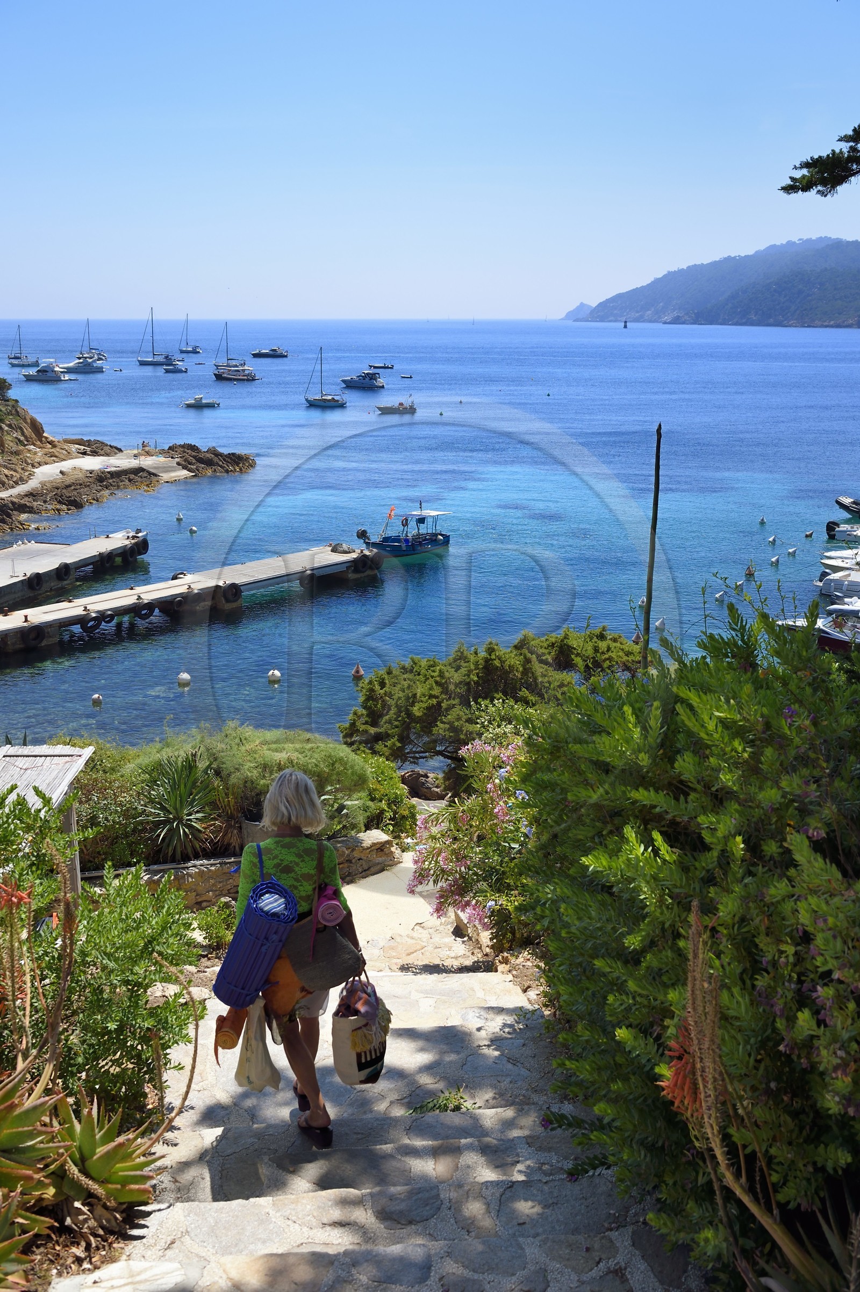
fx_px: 1220
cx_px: 430
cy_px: 646
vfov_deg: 55.8
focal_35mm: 34
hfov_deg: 38.8
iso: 200
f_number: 9
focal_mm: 34
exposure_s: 1/500
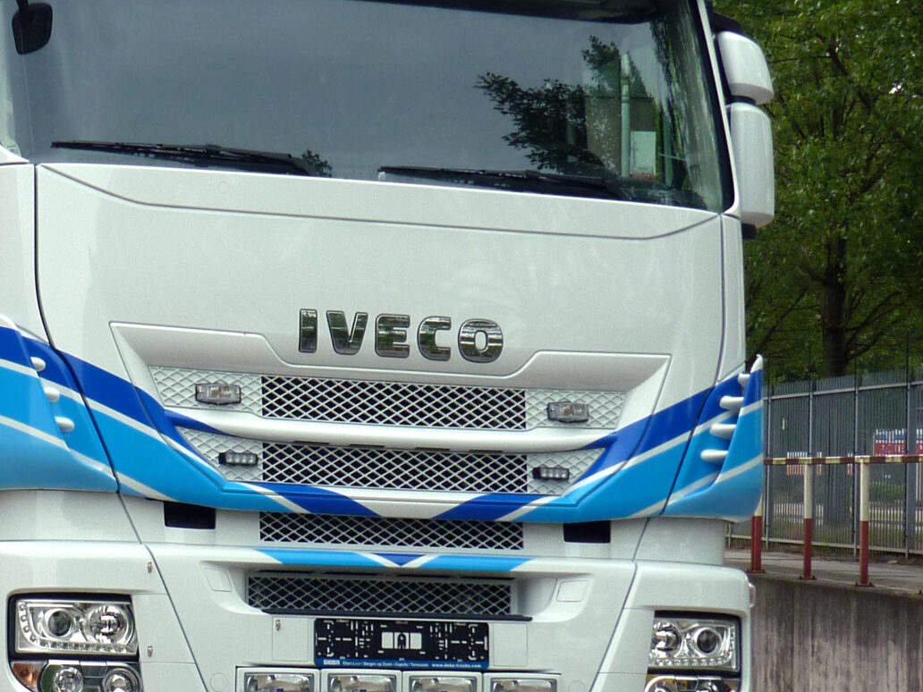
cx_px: 107
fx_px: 3440
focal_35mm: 129
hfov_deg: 15.1
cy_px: 450
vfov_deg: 11.5
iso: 80
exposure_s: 1/500
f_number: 3.3
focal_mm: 8.6
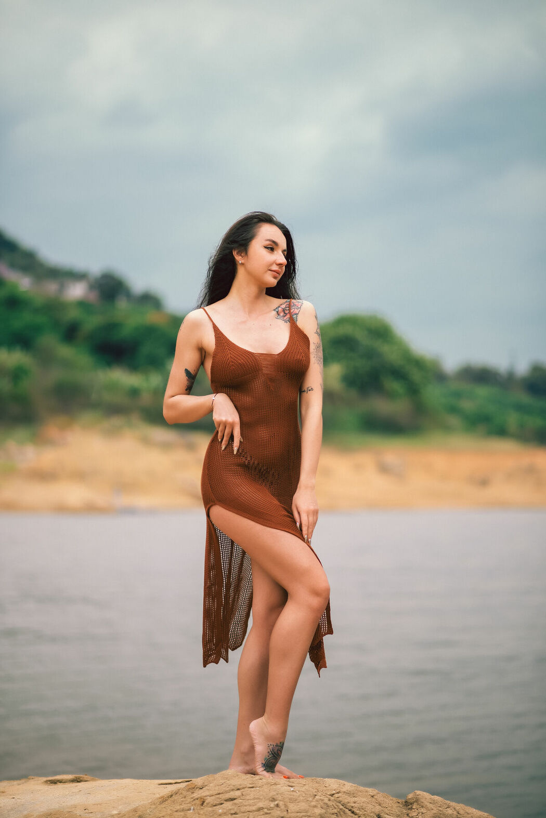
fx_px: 1933
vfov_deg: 23.9
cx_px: 273
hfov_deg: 16.1
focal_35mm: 85
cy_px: 409
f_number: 1.8
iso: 100
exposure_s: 1/1250
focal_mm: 85
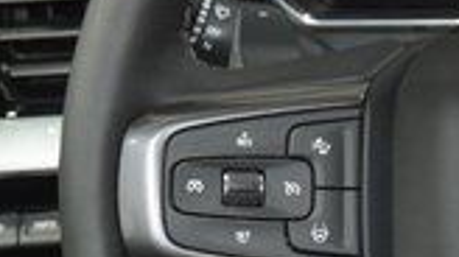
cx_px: 624
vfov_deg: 5.8
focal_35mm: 208
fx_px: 2530
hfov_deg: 10.1
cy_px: 197
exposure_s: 1/40
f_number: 4
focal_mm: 34
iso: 3200
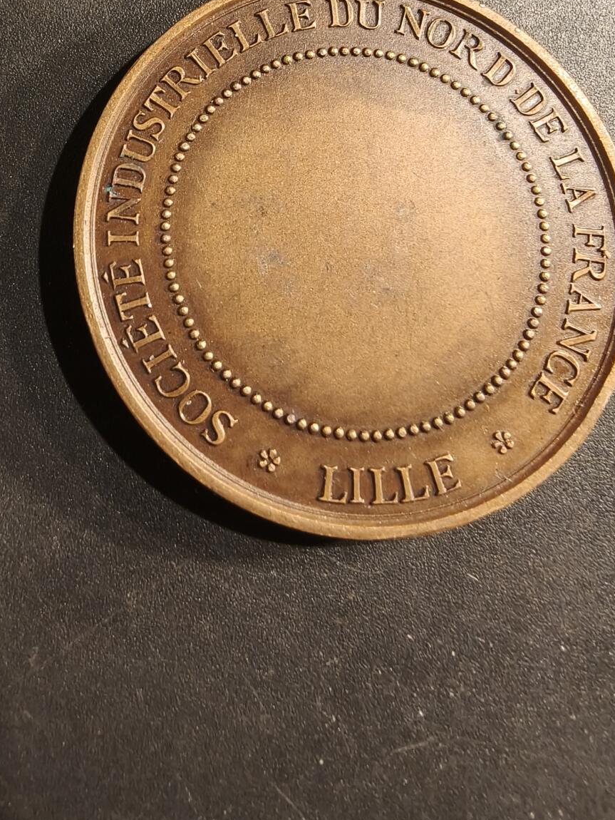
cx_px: 338
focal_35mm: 36
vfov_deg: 51.3
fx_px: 852
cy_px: 375
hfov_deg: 39.6
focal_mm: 2.32
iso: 250
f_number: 2
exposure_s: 1/70.9
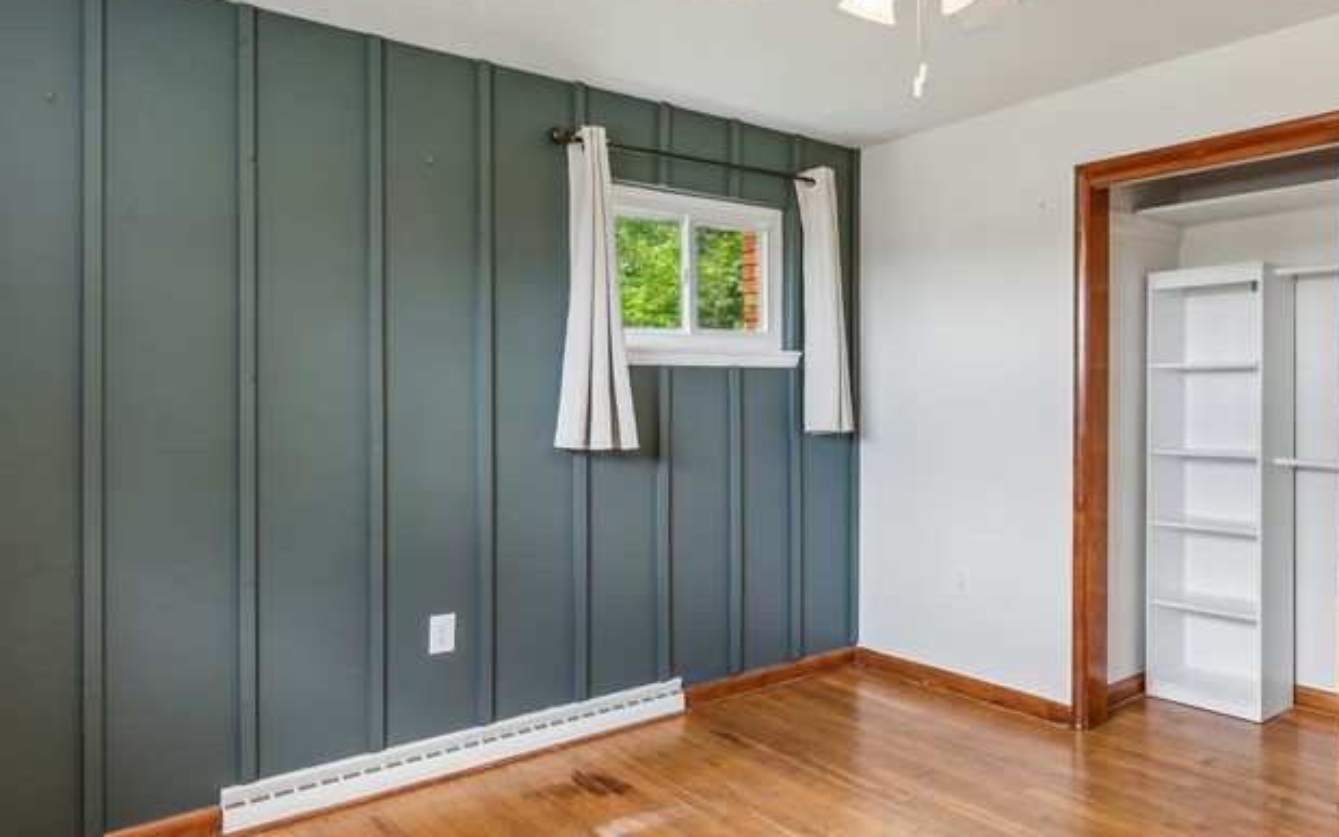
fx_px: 912
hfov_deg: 71.0
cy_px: 409
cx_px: 862
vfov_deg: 49.3
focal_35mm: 25
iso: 80
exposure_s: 1/10
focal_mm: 14
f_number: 11
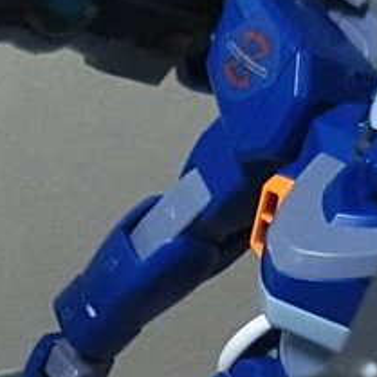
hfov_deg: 13.7
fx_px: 1565
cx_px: 121
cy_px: 512
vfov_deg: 13.2
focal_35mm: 127
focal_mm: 4.5
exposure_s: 1/15
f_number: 3.5
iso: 800
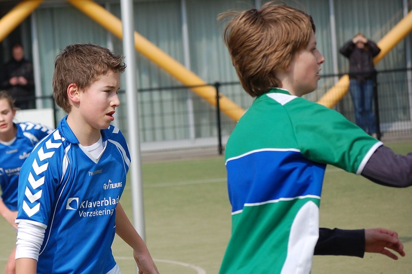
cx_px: 206
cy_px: 137
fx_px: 1457
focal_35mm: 128
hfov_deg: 16.1
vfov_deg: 10.7
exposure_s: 1/1000
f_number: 4.5
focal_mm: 85
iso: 200
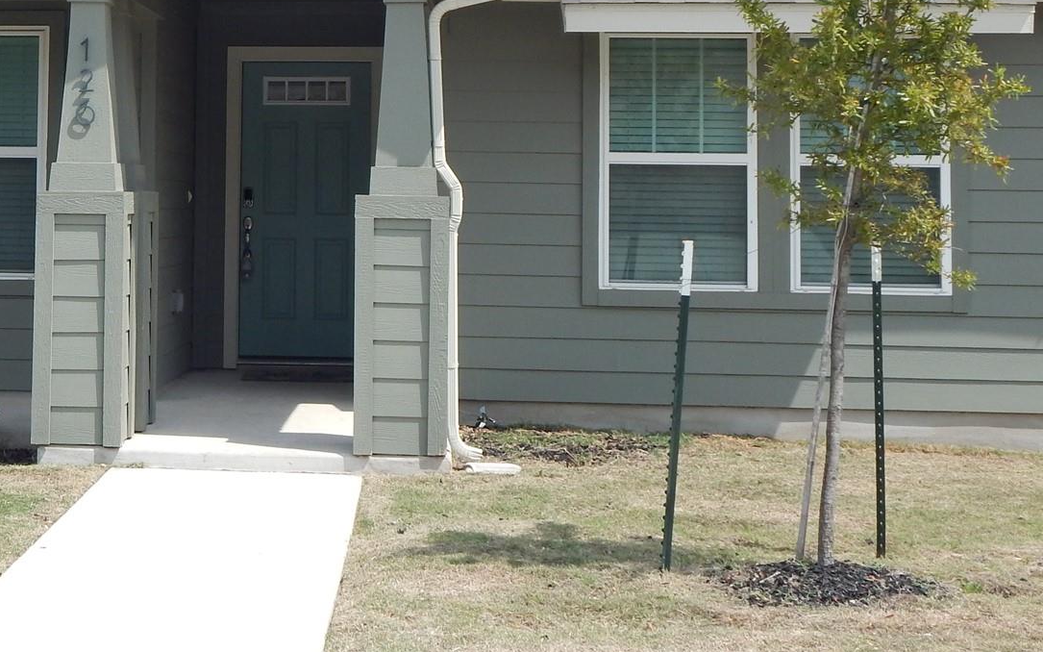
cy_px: 63
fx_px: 1933
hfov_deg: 29.7
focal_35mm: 68
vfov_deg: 18.8
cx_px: 259
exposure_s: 1/500
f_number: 6.7
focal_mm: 6.1
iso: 125
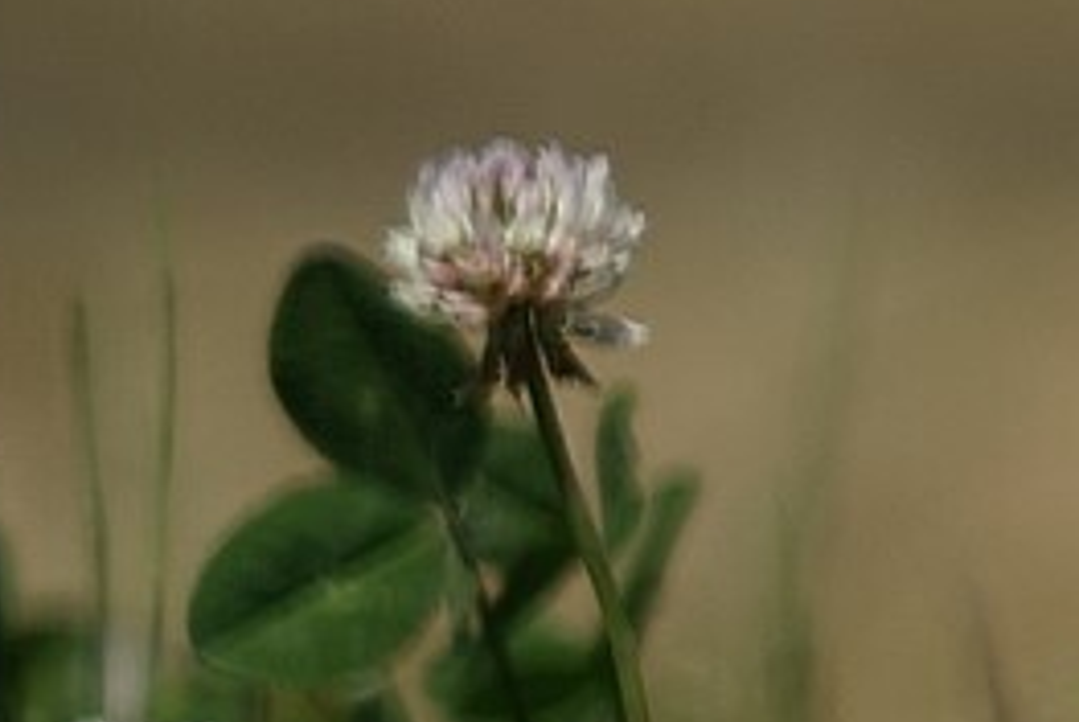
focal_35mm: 598
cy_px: -195
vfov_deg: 2.3
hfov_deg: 3.3
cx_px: 3877
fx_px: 17943
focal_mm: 82
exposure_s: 1/1600
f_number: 4
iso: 80
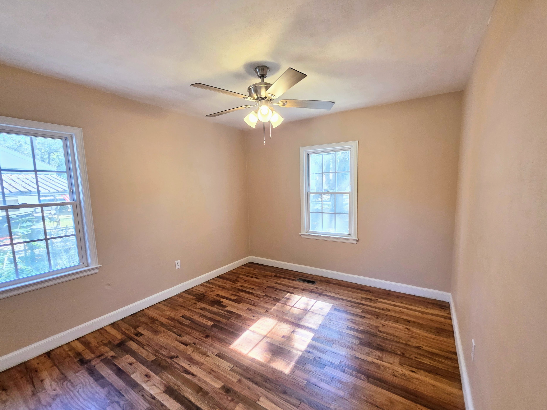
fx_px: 221
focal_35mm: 14
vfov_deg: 85.6
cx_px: 277
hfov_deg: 102.1
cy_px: 213
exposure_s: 1/120
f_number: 1.9
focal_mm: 2.2
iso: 160
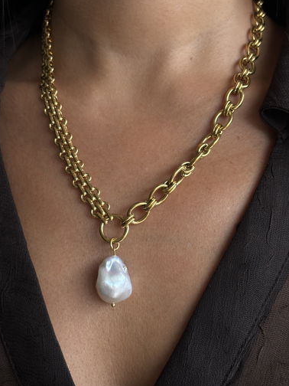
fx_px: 612
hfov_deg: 26.6
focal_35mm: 55
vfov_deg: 34.9
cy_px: 183
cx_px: 141
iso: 40
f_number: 1.6
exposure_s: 1/121
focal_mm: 5.96
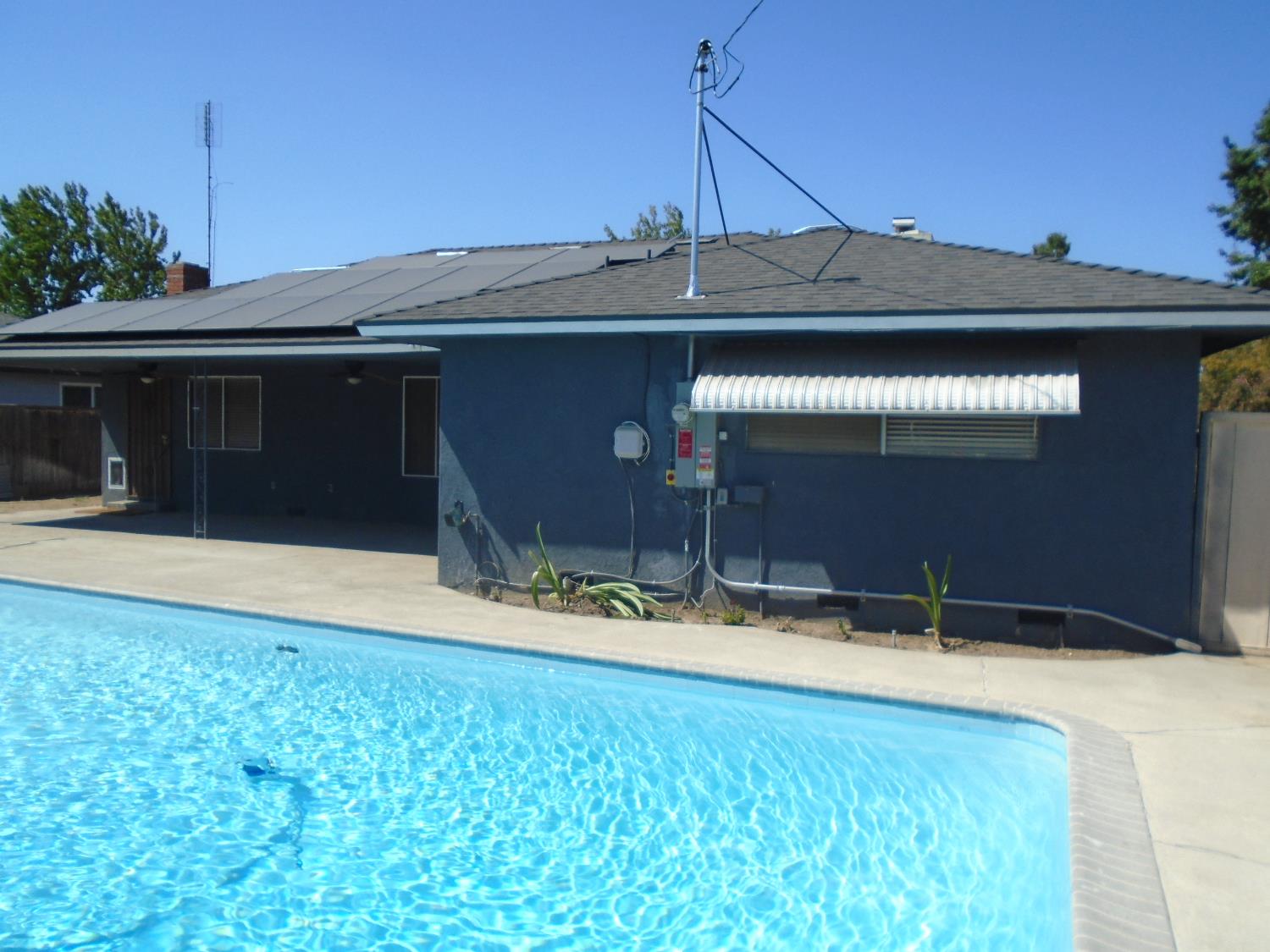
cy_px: 476
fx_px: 954
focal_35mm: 26
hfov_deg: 67.3
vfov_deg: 53.1
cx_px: 635
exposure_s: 1/250
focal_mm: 4.6
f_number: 8
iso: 100
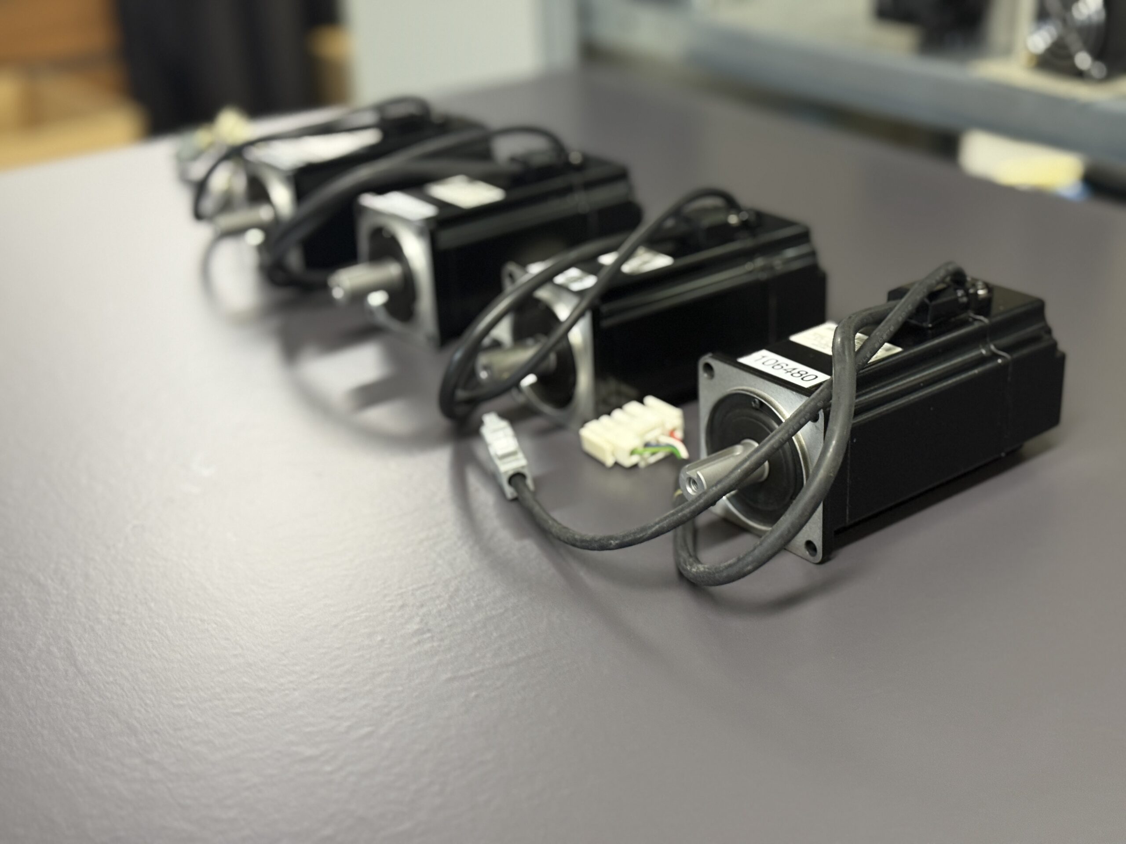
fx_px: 1561
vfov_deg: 30.3
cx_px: 563
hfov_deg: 39.7
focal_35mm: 48
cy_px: 422
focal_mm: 6.76
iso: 250
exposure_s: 1/50
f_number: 1.78
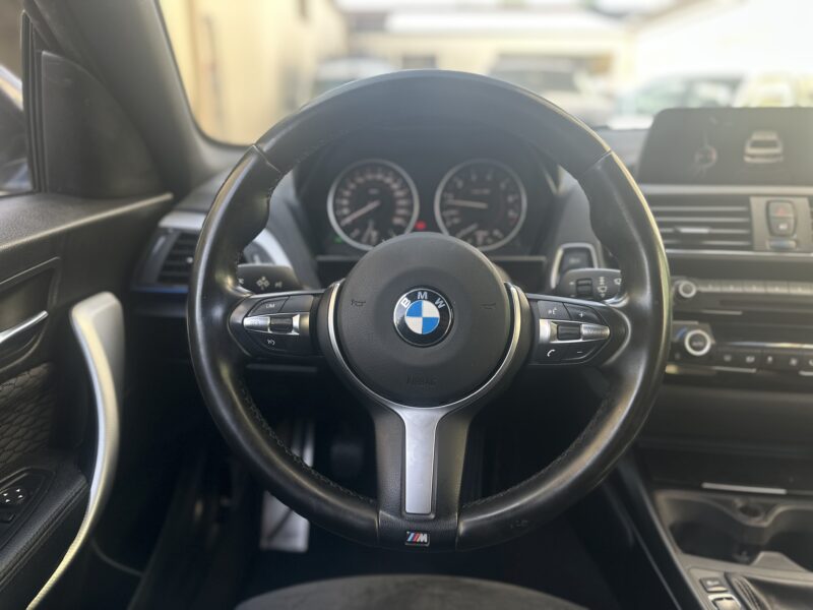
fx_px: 564
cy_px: 305
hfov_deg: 71.6
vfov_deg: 56.8
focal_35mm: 24
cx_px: 406
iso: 64
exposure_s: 1/154
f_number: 1.78
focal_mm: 6.86
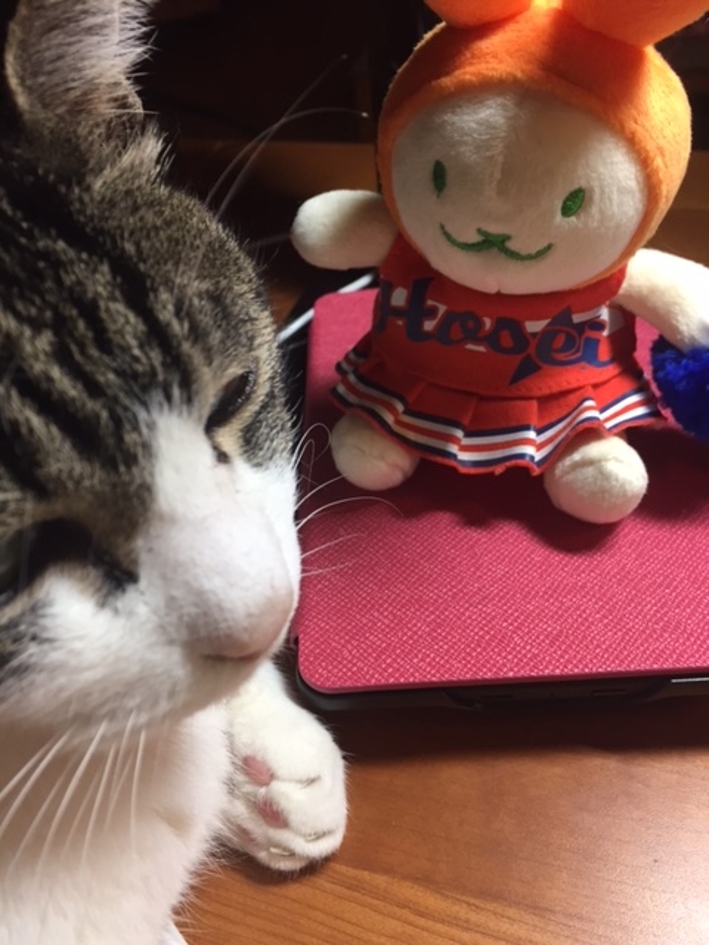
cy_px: 472
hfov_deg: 48.2
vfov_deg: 61.7
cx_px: 354
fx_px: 792
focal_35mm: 29
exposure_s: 1/30
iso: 40
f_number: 2.2
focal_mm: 4.15
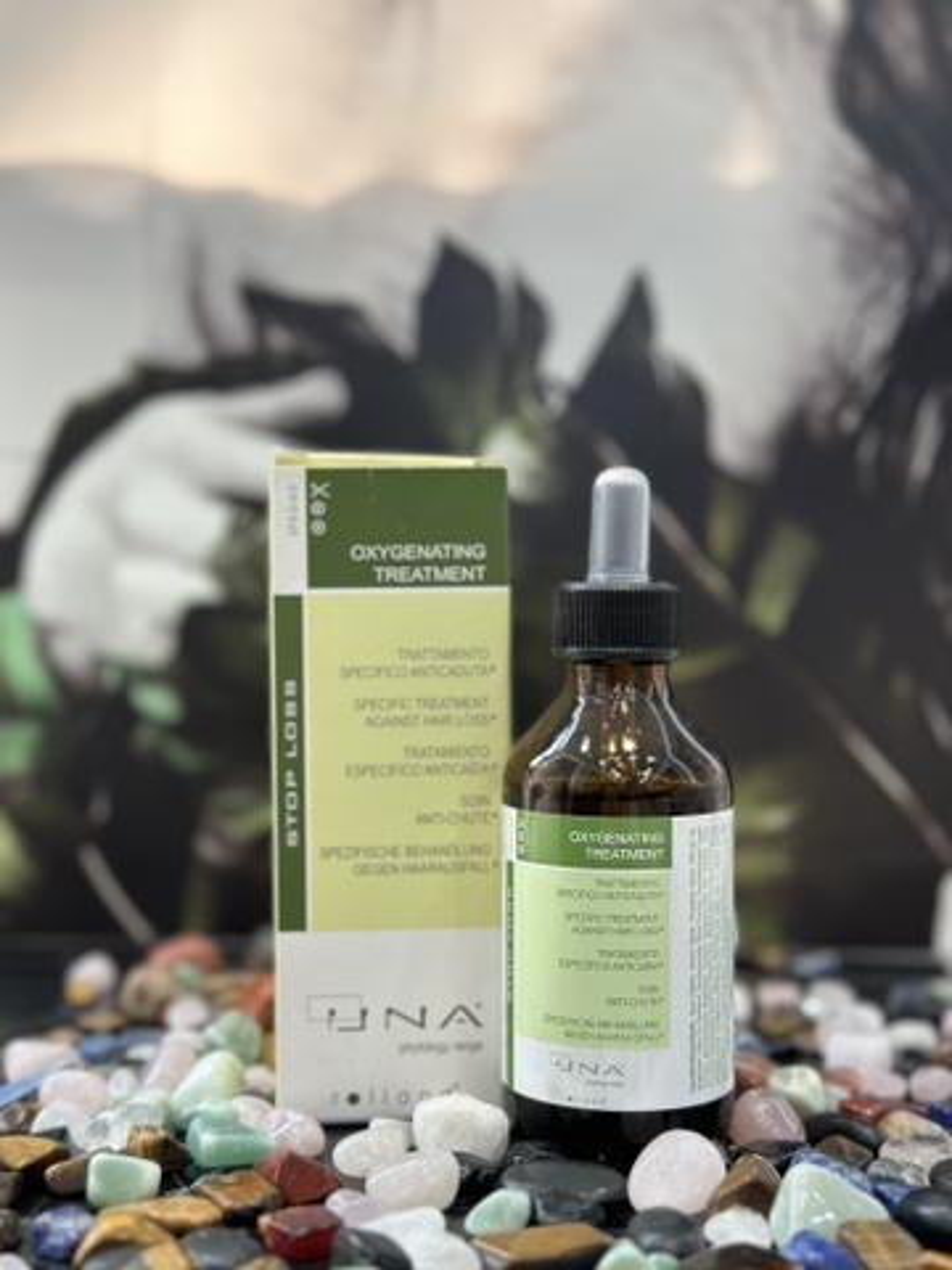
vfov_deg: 39.7
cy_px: 635
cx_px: 476
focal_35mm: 48
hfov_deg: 30.3
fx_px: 1760
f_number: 1.78
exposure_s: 1/100
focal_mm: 6.86
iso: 100
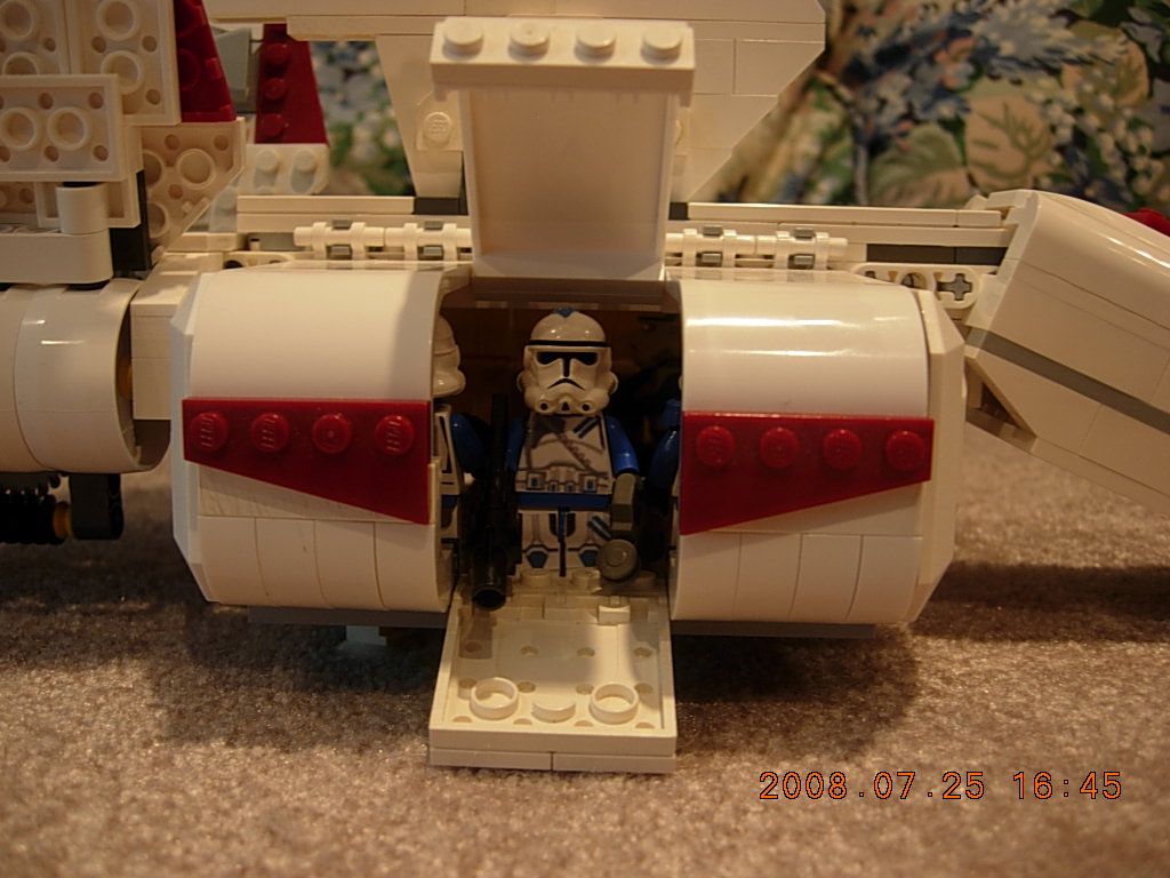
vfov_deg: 39.7
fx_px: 1217
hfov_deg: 51.4
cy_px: 439
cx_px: 585
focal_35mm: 36
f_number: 2.7
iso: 50
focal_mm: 7.5
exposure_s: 1/4.6
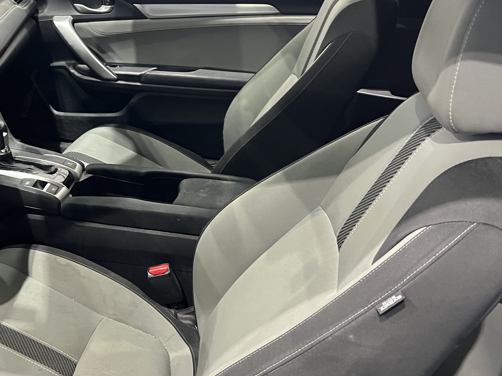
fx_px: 638
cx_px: 114
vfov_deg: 32.8
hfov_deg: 41.4
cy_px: 147
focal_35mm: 44
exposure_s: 1/60
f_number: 1.5
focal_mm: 5.7
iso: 320
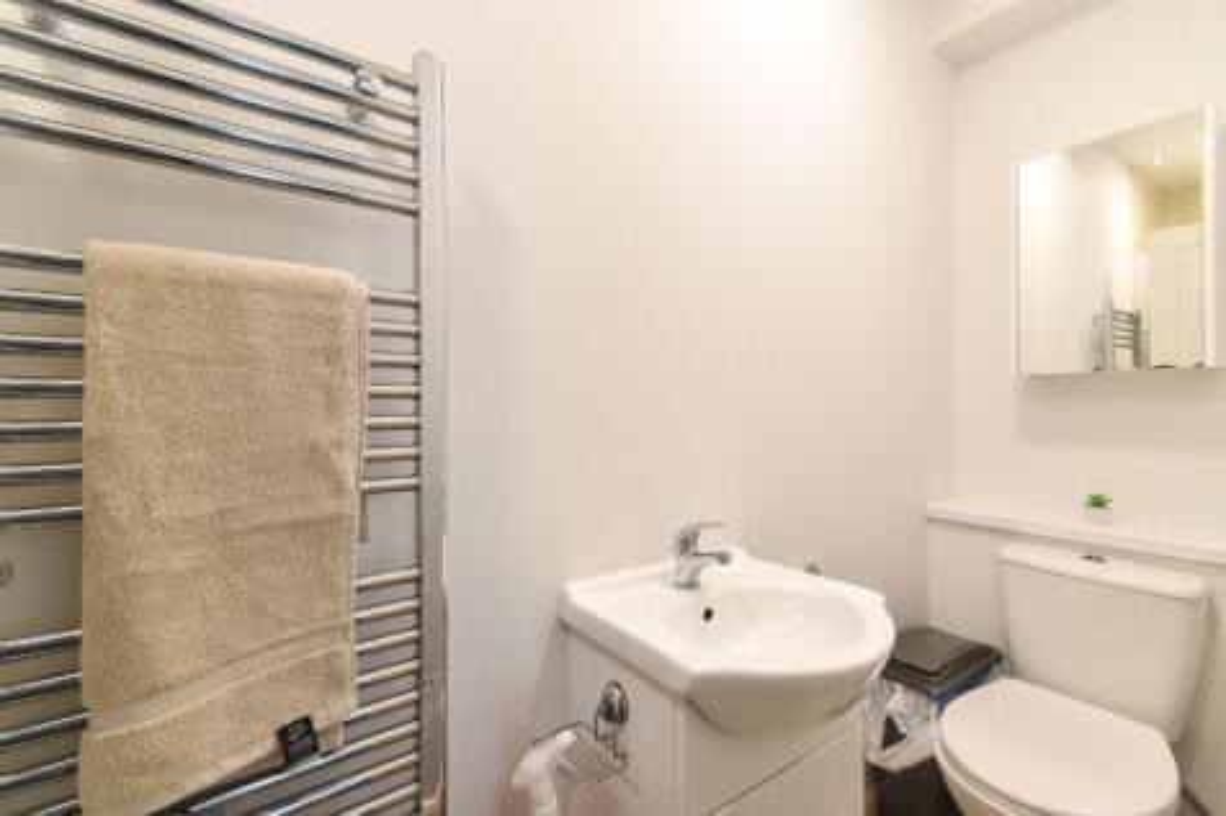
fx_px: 511
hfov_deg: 100.4
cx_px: 613
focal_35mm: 15
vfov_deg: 77.3
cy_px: 408
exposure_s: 1/3
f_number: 9
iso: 200
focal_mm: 10
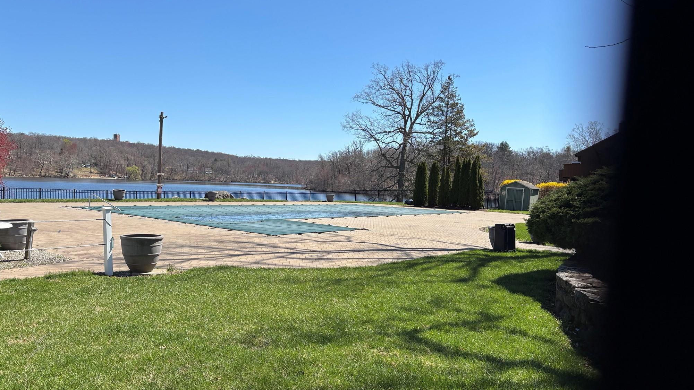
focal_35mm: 29
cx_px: 349
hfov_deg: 66.1
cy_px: 220
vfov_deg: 40.1
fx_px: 534
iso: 50
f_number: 1.6
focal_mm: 5.96
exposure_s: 1/2857
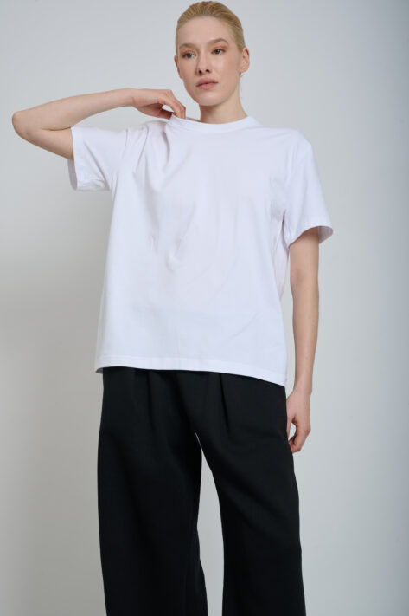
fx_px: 1195
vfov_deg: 28.9
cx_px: 204
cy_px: 308
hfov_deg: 19.4
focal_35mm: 70
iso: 125
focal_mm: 70
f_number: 10
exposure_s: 1/200
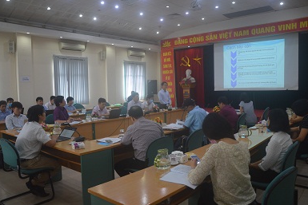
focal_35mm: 28
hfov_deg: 65.4
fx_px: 240
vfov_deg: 46.4
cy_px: 103
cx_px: 151
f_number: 3.5
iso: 400
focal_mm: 18
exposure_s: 1/40
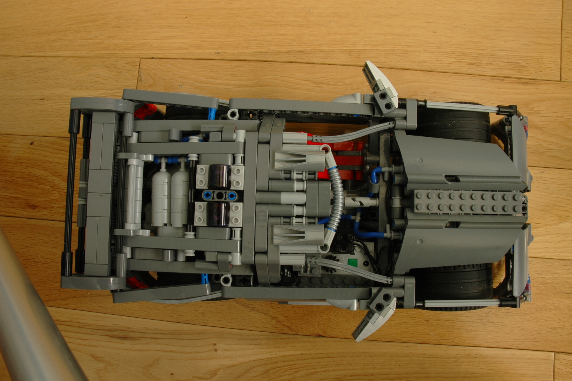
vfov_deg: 47.8
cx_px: 286
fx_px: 429
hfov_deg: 67.4
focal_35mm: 27
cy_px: 190
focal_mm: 18
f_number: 20
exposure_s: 1/2.5
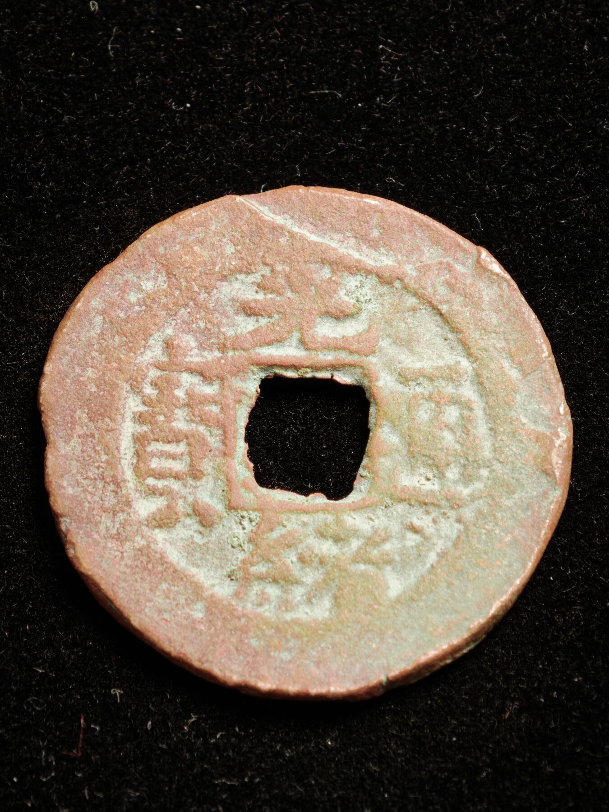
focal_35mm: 113
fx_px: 2651
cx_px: 304
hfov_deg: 13.1
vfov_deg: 17.4
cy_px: 406
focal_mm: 9
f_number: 2
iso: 250
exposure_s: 1/97.8
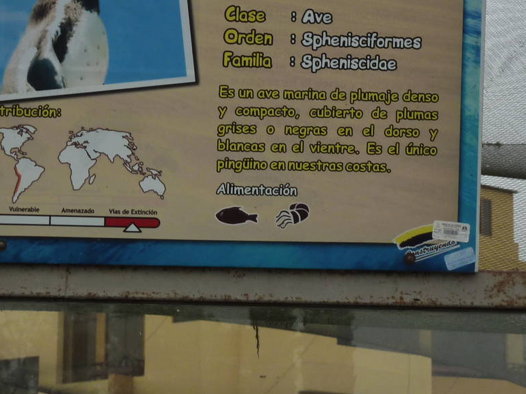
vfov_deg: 9.2
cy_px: 16
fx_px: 2446
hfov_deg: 12.3
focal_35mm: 161
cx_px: 236
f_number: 4.2
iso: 125
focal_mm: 12.8
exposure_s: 1/320
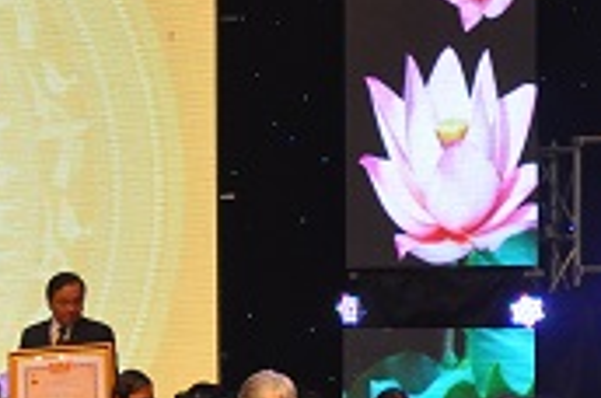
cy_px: 339
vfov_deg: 4.2
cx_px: -311
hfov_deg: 6.3
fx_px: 5416
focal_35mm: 325
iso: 800
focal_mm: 62
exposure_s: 1/125
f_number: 5.6
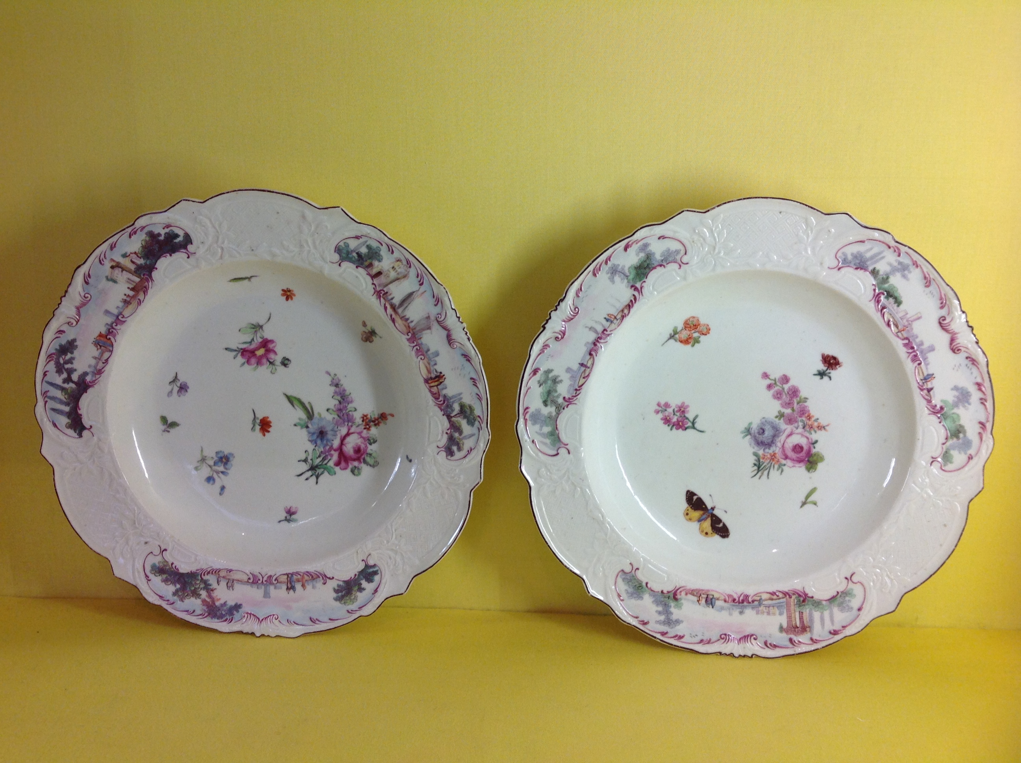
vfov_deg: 40.6
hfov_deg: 52.7
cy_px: 382
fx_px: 1031
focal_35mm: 35
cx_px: 510
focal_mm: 4.28
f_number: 2.4
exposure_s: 1/40
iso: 64
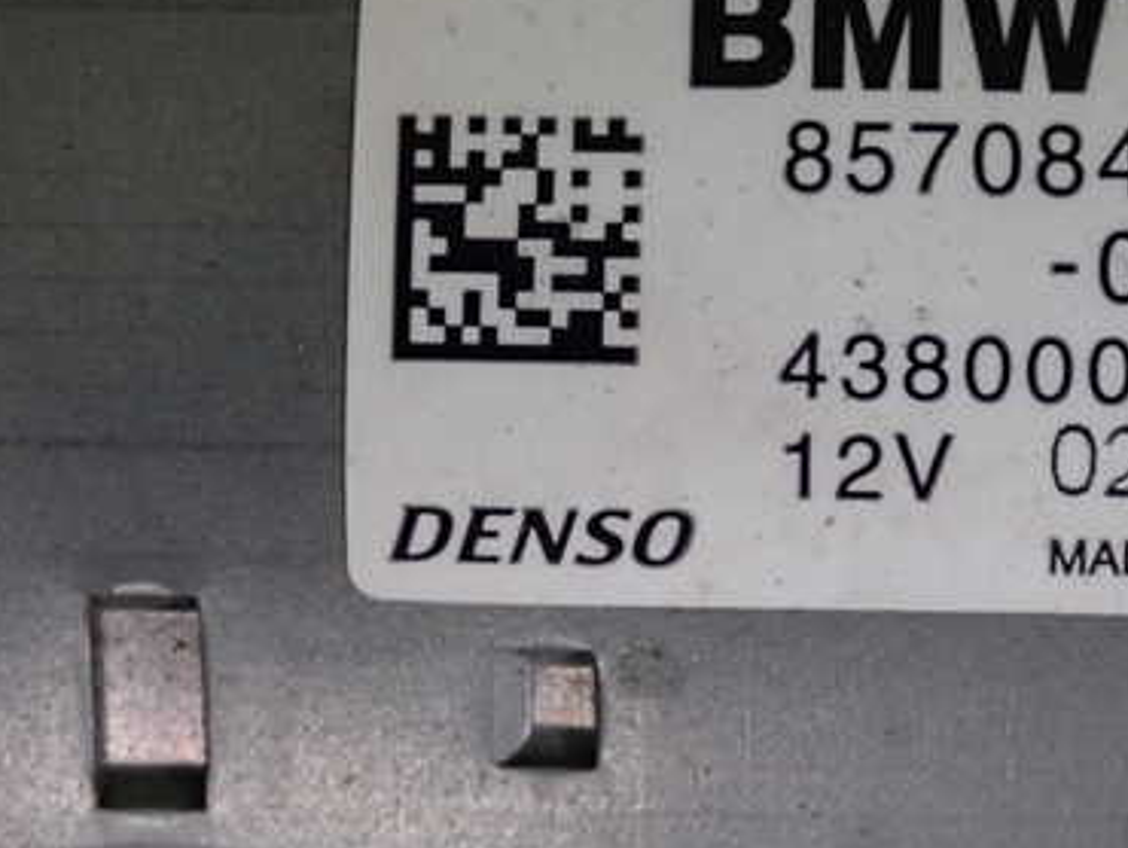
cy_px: 372
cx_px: 750
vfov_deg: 12.9
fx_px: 3750
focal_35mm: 115
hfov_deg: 17.1
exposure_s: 1/60
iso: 400
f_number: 3.9
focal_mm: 12.73
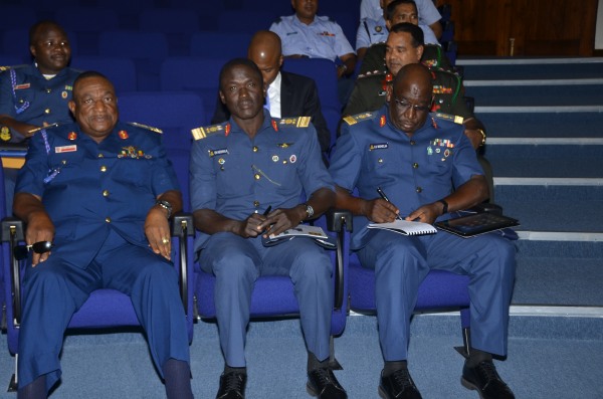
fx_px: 1003
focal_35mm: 60
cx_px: 302
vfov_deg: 22.5
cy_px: 200
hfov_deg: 33.5
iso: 200
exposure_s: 1/125
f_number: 5
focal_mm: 40
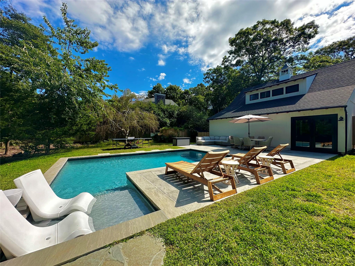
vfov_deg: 85.7
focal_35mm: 14
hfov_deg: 102.1
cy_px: 133
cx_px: 178
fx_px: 144
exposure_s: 1/1490
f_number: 2.2
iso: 50
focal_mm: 2.22
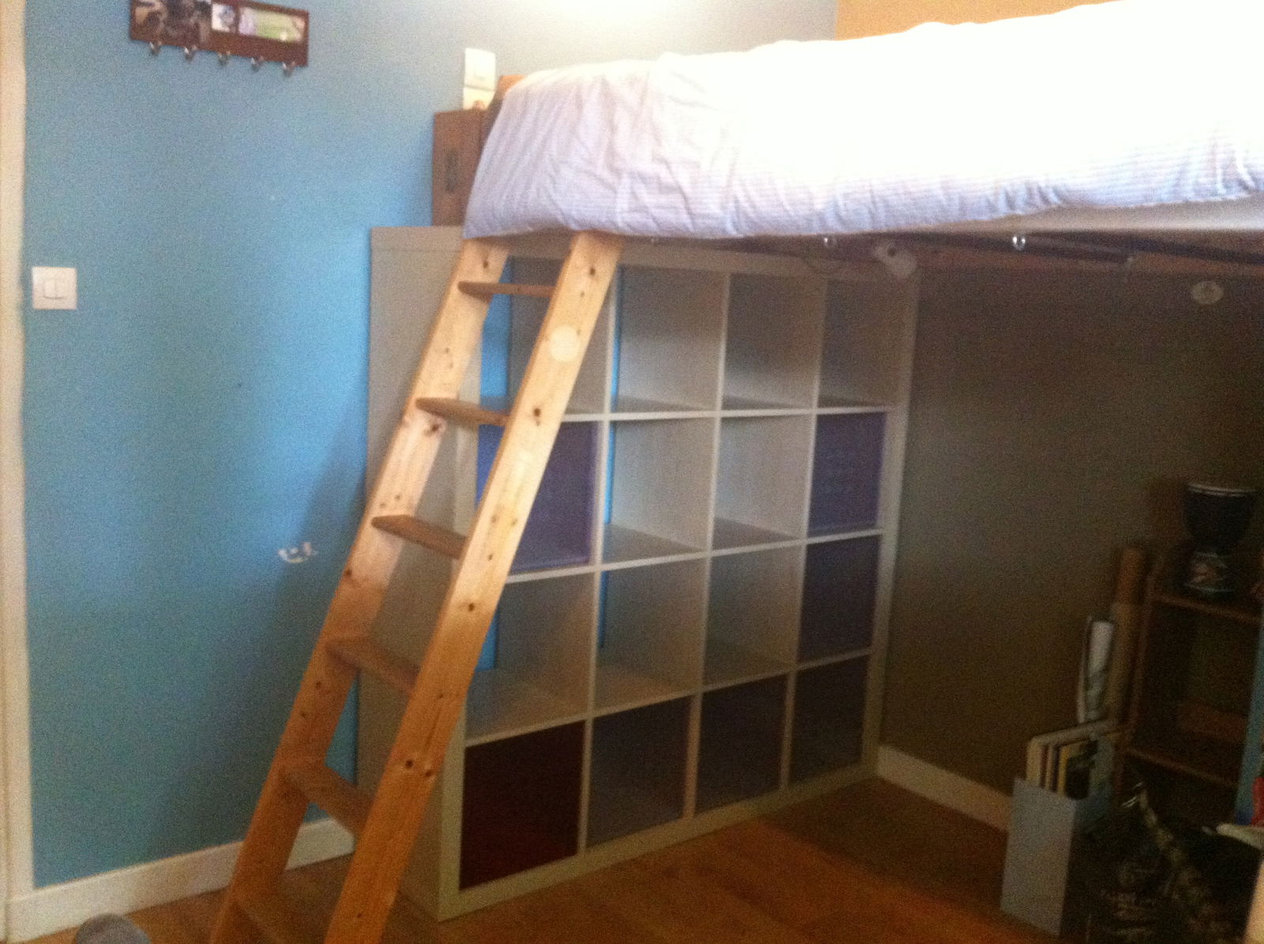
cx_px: 632
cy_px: 472
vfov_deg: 40.6
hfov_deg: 52.7
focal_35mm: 35
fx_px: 1276
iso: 640
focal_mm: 3.85
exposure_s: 1/17
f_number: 2.8
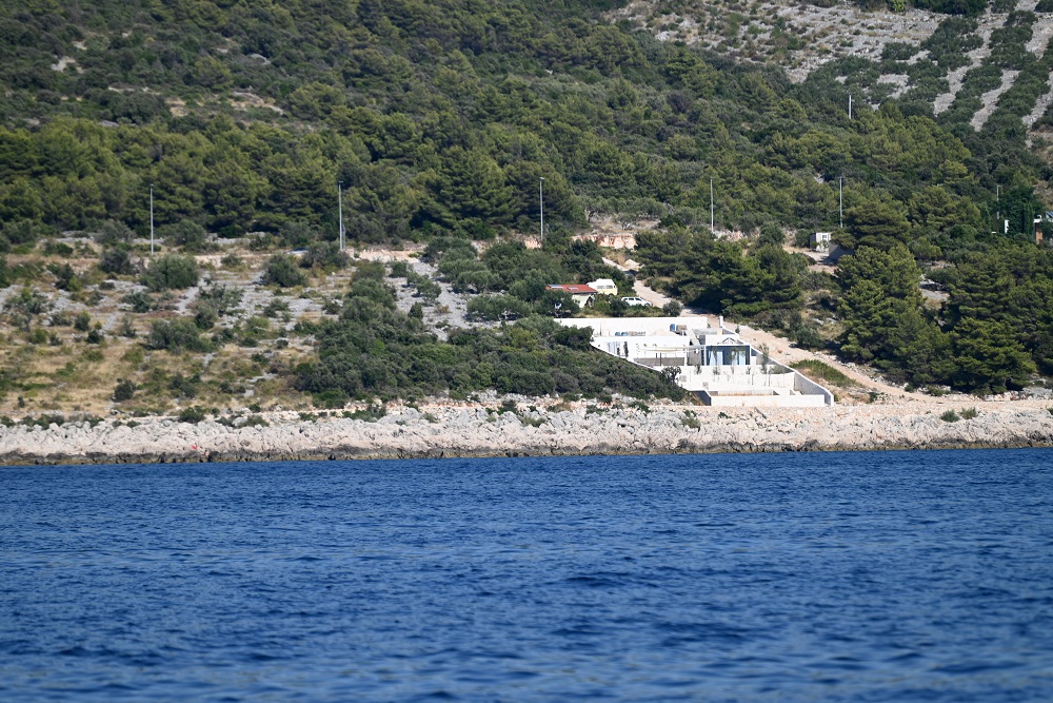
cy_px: 352
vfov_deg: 4.6
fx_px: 8776
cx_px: 526
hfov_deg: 6.9
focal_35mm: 300
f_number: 5.6
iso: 100
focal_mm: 300
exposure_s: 1/640
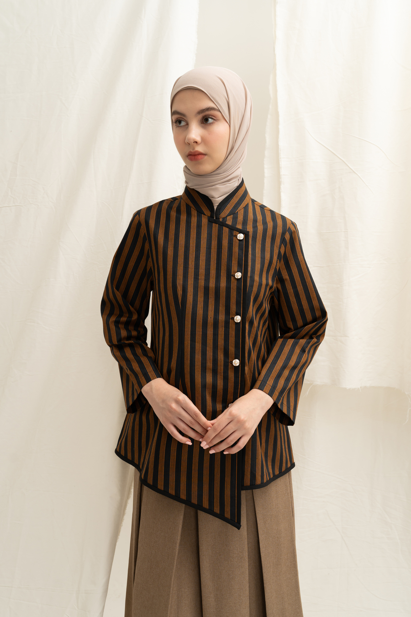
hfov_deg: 38.9
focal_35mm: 34
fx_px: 582
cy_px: 308
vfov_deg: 55.8
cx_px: 206
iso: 100
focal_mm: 34
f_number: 5.6
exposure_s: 1/160
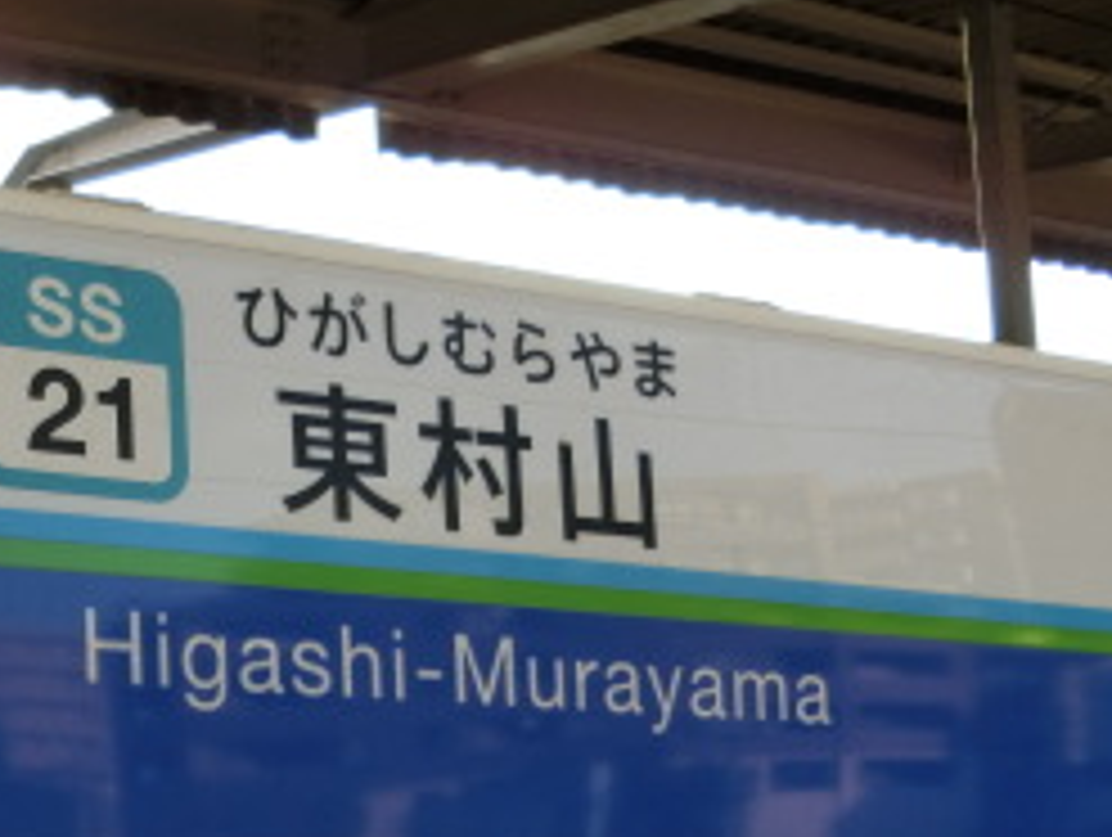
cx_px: 144
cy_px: 936
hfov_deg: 25.3
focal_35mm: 75
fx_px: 2413
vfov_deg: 18.9
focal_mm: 5.2
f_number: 3.7
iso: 80
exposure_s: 1/160
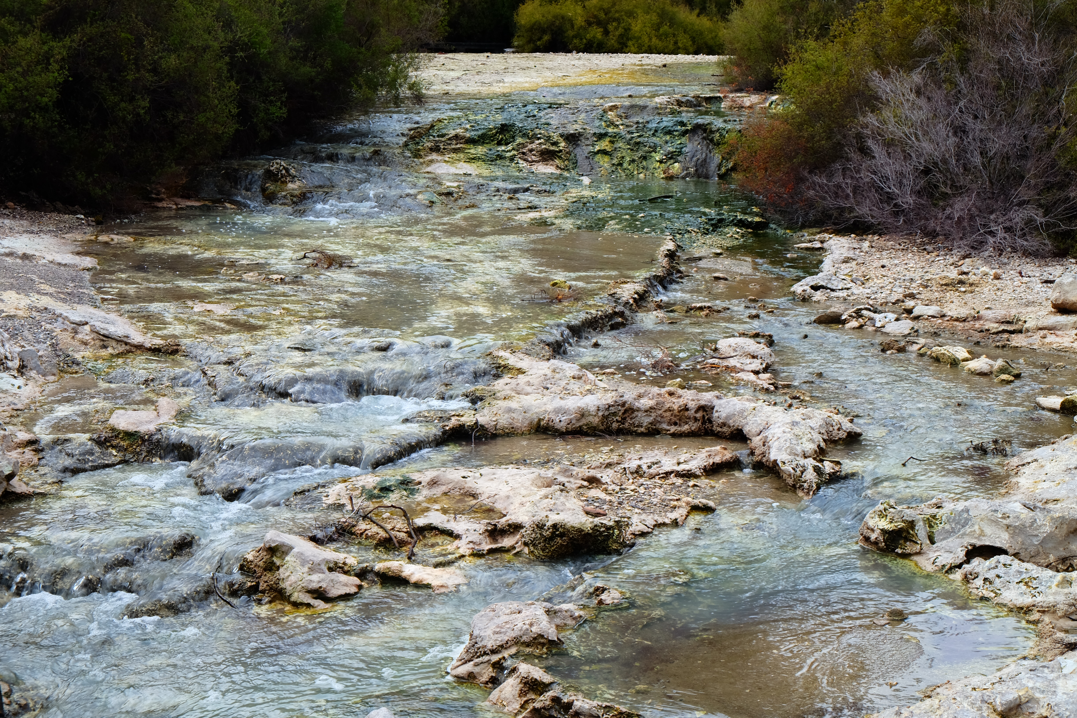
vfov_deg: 23.0
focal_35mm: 59
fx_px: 1765
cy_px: 359
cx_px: 538
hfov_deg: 33.9
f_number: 11
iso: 200
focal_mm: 39
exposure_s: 1/60
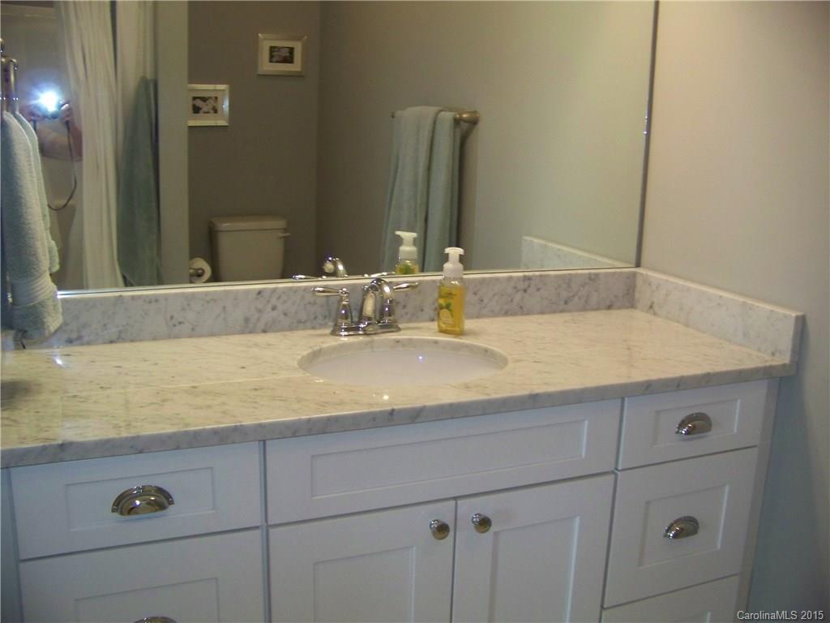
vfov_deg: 39.7
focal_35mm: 36
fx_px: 863
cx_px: 415
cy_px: 312
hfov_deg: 51.4
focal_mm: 5.85
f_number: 2.8
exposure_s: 1/30
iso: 200
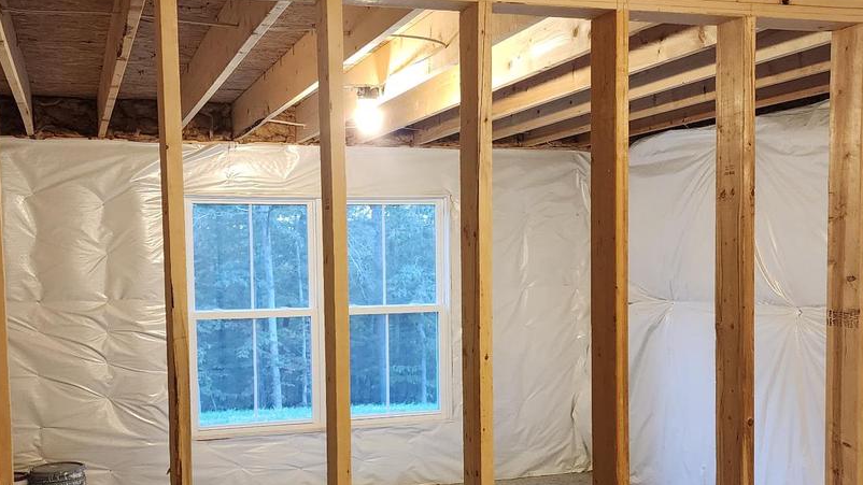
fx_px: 1030
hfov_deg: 45.4
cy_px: 328
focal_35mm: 45
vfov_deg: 26.4
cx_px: 390
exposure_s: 1/60
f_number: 1.8
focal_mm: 6.4
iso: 800
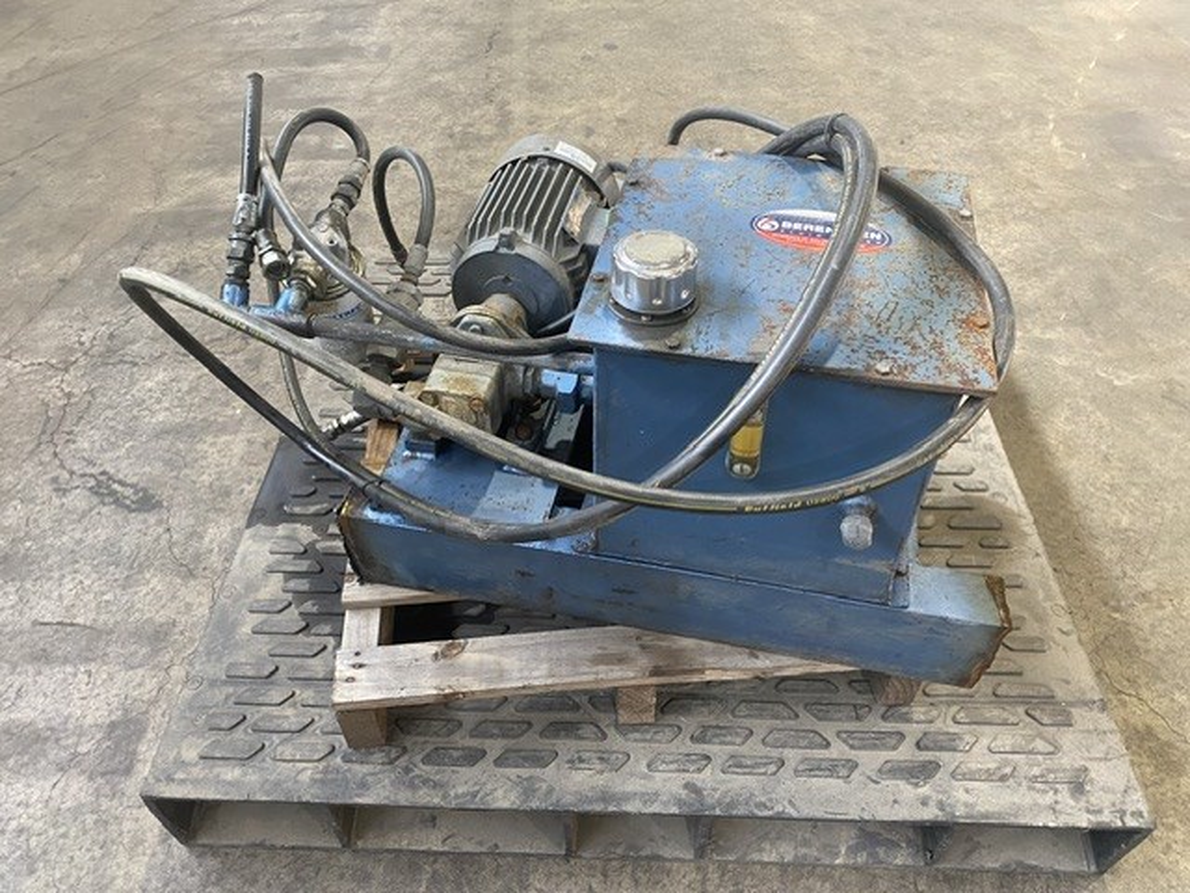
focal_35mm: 26
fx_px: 894
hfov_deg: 67.3
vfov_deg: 53.1
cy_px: 446
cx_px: 595
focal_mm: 4.25
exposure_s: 1/60
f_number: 1.8
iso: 200
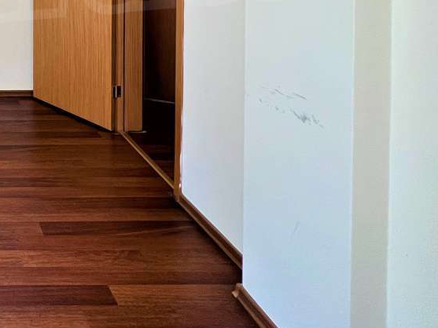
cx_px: -72
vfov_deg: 33.8
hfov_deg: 39.8
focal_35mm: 35
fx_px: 443
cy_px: -55
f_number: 1.8
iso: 200
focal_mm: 1.57
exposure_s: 1/100
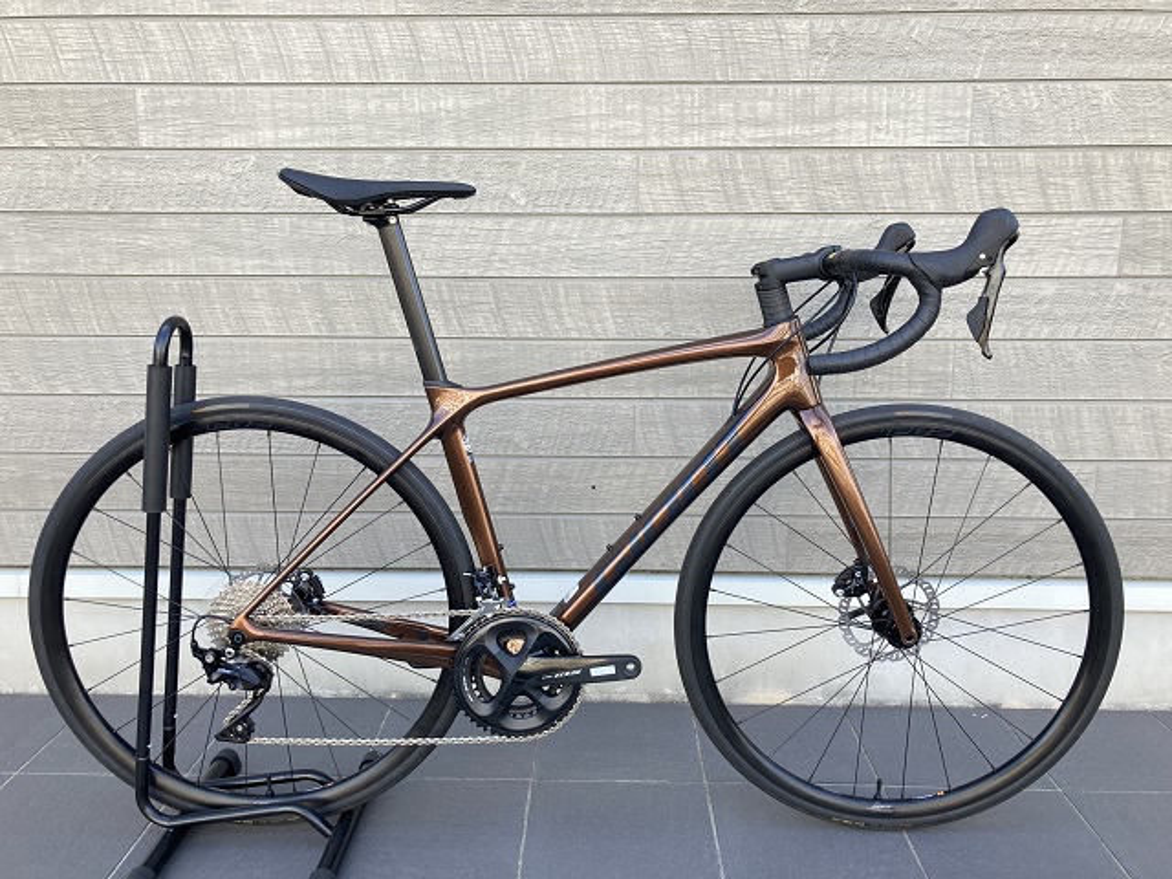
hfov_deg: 63.4
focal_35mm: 28
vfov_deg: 49.7
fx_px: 948
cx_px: 586
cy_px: 440
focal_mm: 3.99
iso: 25
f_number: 1.8
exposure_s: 1/121
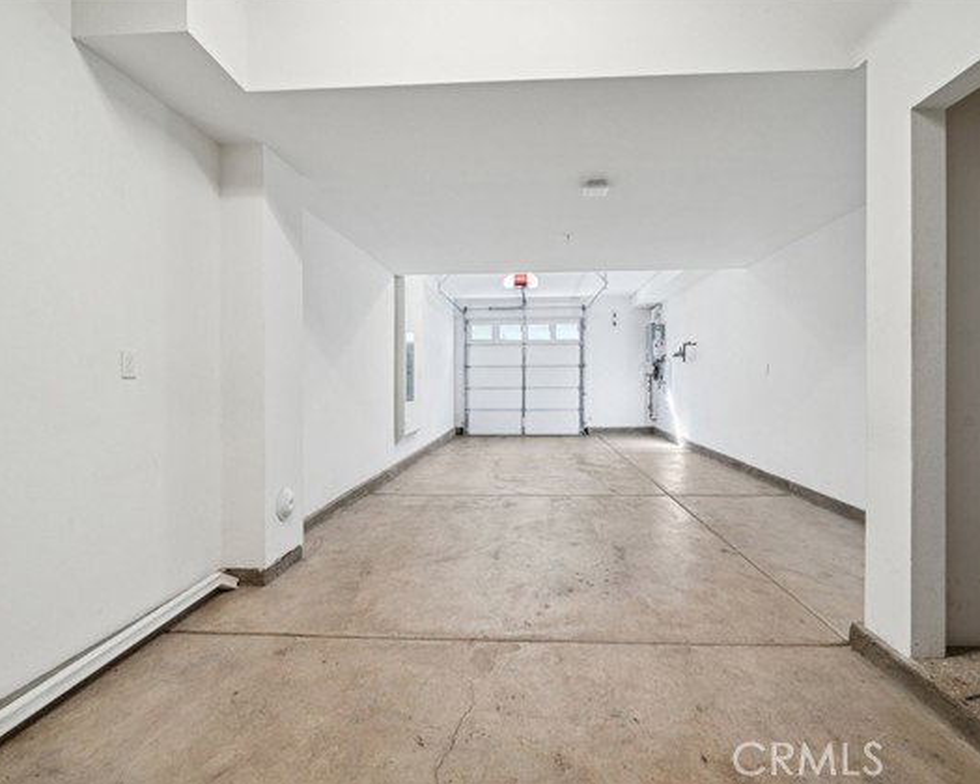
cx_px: 519
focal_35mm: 16
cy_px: 388
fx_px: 464
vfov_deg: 80.4
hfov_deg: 93.0
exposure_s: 1/20
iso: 400
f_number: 8
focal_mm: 14
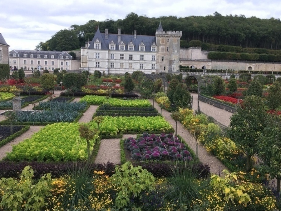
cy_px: 107
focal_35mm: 33
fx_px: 268
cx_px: 156
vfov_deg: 42.9
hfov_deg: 55.2
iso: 25
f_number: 2.2
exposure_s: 1/109
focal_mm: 4.15
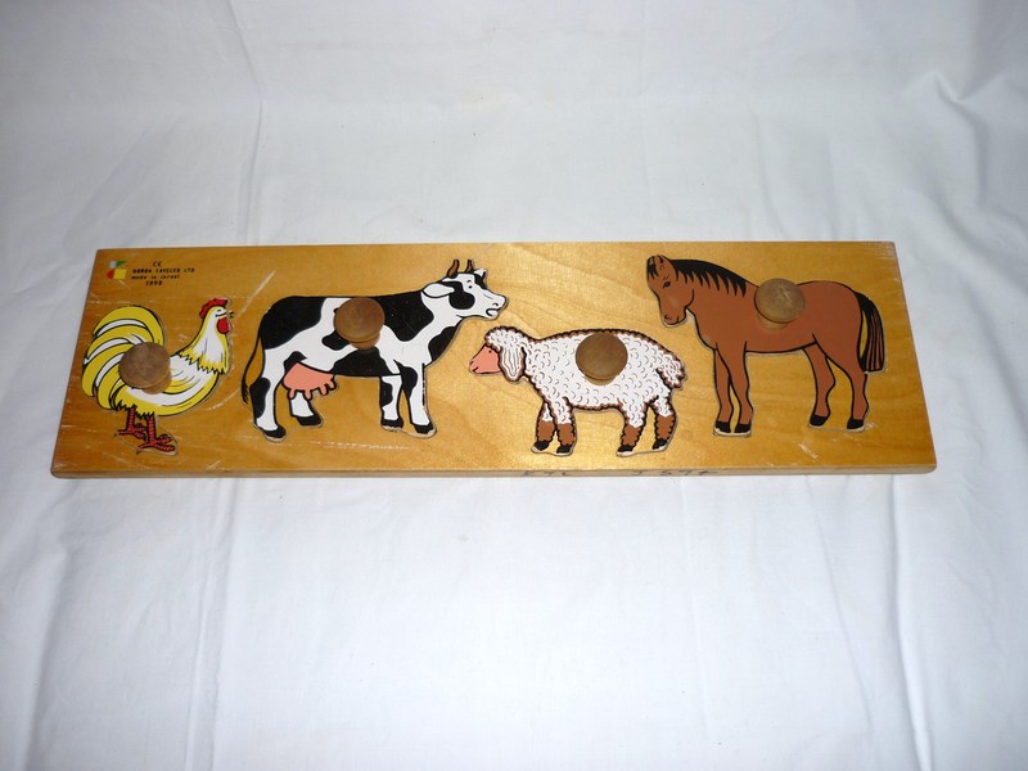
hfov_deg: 55.4
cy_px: 386
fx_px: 980
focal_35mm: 33
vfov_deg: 42.9
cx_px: 514
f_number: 2.8
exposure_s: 1/30
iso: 100
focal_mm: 5.5
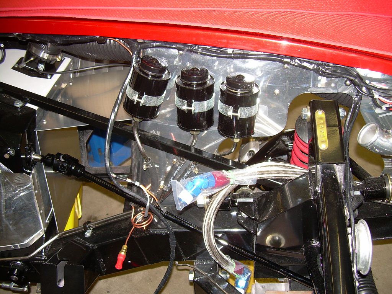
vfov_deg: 37.7
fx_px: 430
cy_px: 147
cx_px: 196
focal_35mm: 38
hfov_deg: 49.0
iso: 84
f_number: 2.8
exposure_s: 1/60
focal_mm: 6.3
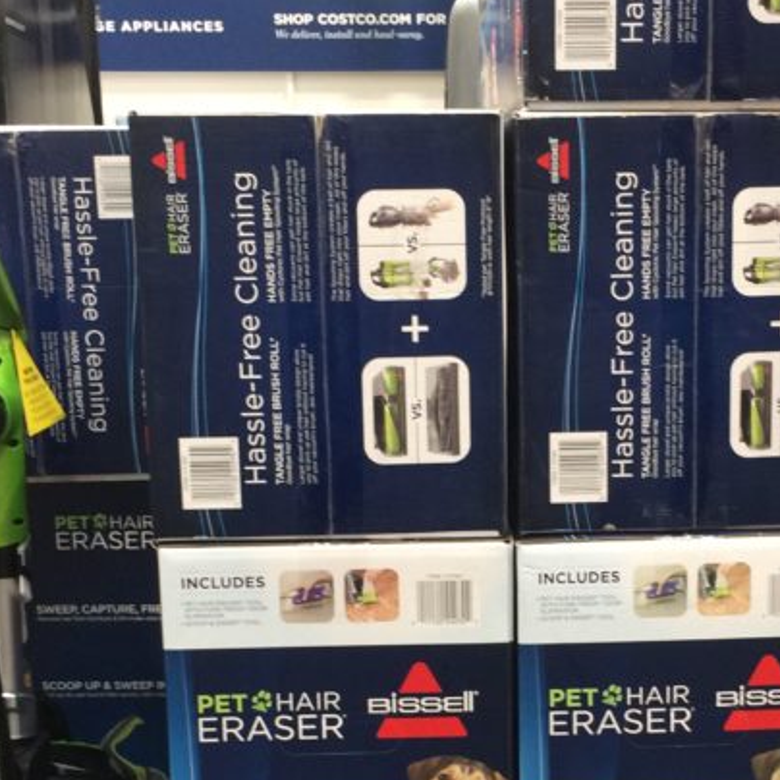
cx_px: 502
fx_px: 1657
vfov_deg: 26.2
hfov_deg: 26.4
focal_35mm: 65
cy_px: 581
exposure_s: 1/30
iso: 100
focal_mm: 4.15
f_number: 2.2
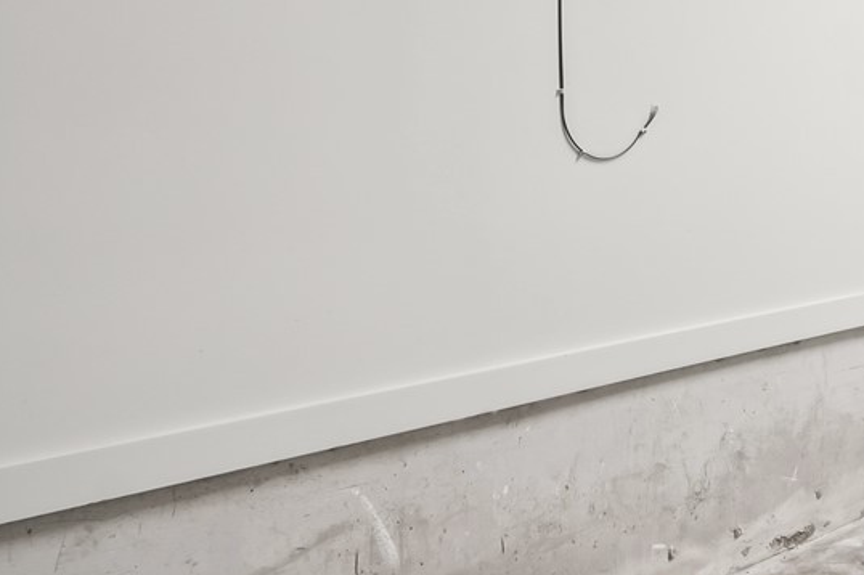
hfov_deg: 30.6
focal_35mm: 53
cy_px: 35
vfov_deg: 24.6
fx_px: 1271
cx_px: 1084
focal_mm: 14
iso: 640
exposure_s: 1/5
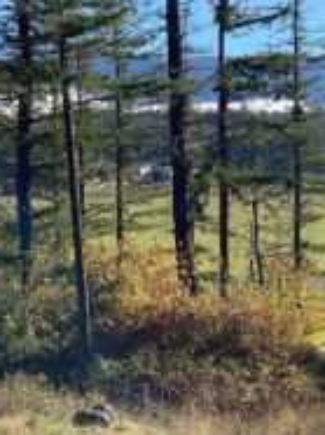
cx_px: 213
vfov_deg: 17.5
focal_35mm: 112
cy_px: 124
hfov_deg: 13.2
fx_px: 1405
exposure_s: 1/1261
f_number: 2
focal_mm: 6
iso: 20
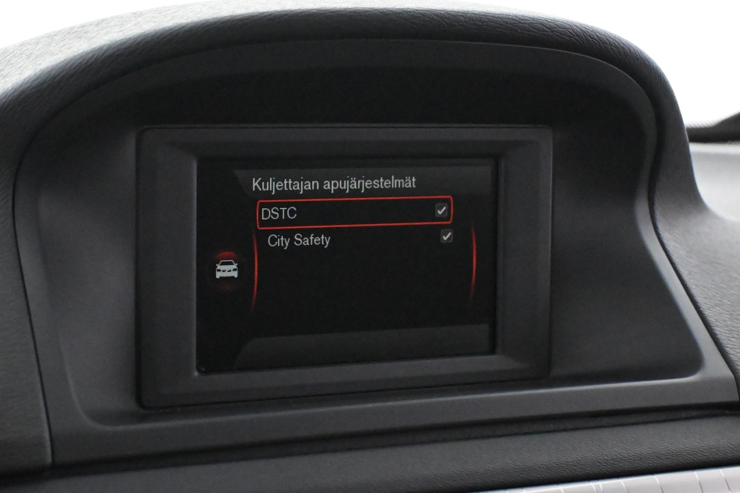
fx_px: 1542
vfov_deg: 18.2
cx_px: 318
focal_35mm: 75
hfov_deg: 27.0
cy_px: 201
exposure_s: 1/80
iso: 12800
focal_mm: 40
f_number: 5.6
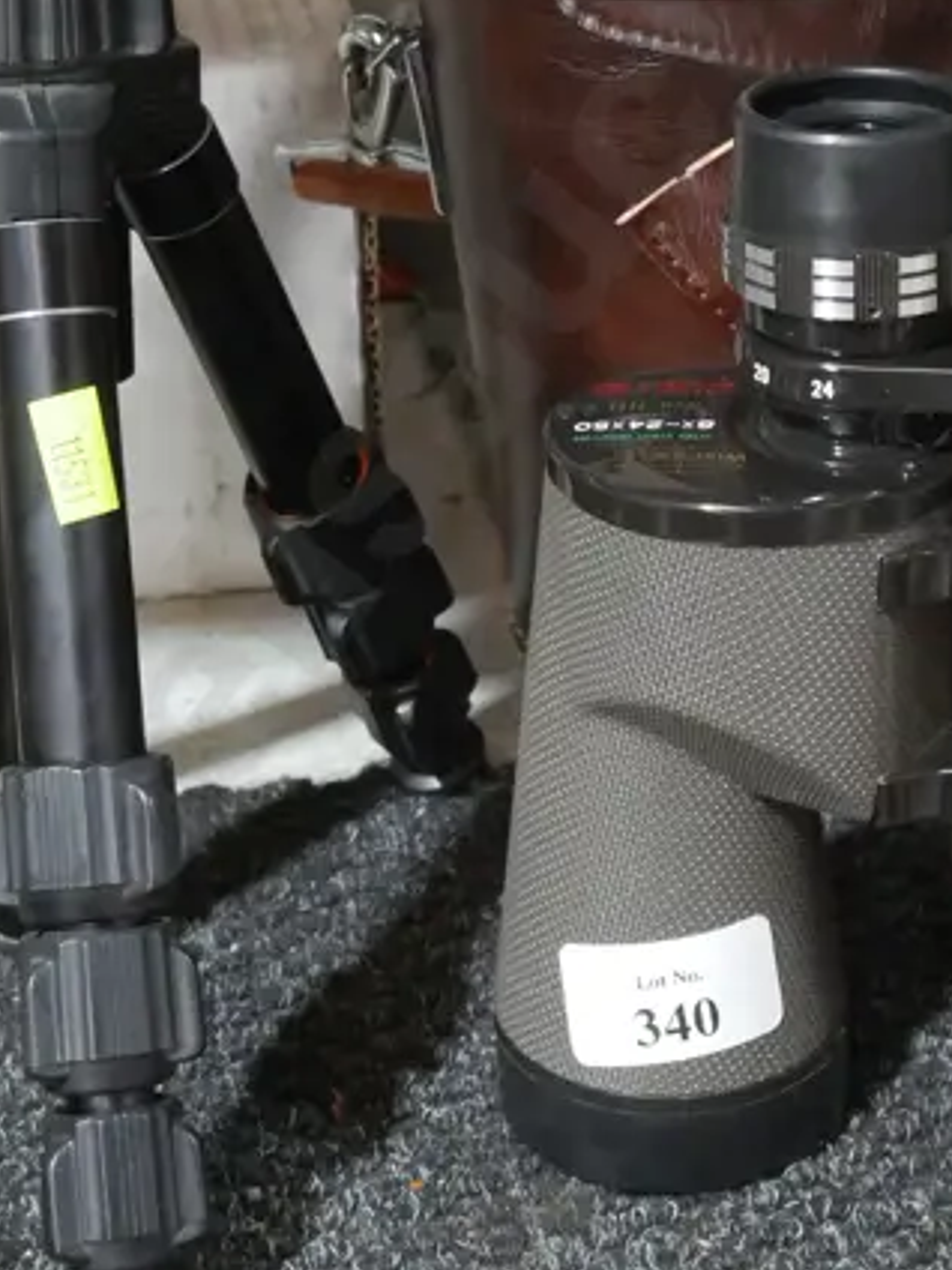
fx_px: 3190
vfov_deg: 22.2
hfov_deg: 17.0
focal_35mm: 87
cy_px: 234
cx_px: 566
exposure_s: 1/50
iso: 3200
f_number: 5.6
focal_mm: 18
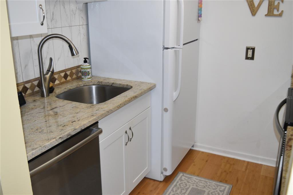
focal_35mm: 36
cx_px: 146
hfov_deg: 53.1
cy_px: 98
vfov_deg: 36.8
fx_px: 293
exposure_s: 1/100
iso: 800
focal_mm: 24
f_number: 5
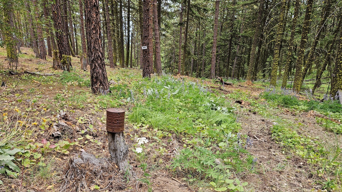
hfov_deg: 69.9
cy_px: 137
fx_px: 245
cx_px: 168
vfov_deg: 41.9
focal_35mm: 27
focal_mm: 5.4
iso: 25
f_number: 1.8
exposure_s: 1/326
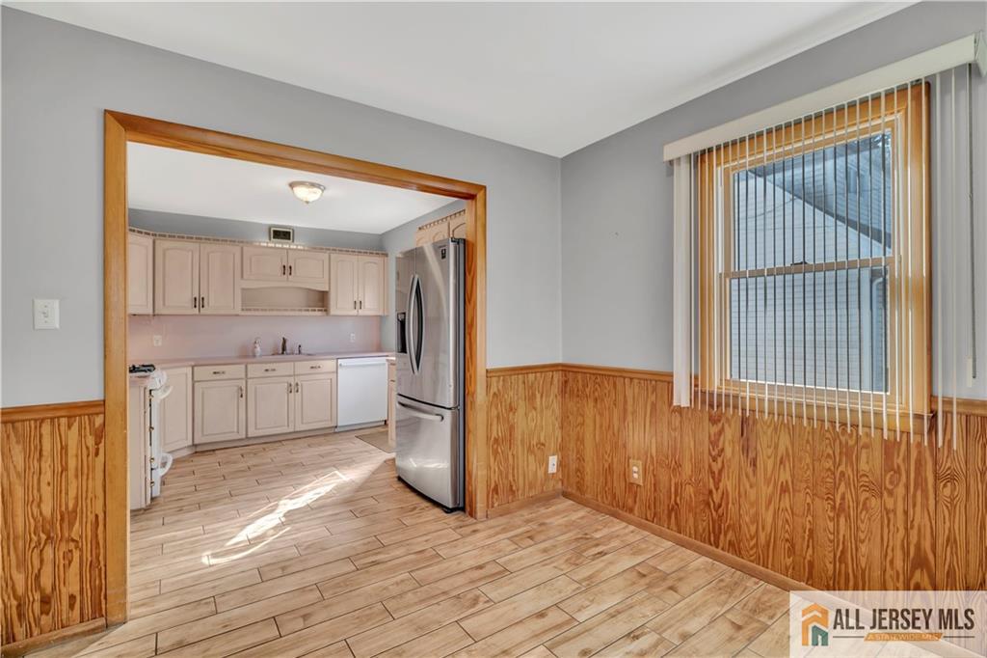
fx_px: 439
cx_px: 494
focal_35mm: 16
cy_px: 329
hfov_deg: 96.8
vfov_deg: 73.7
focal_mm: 16
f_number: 5
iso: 320
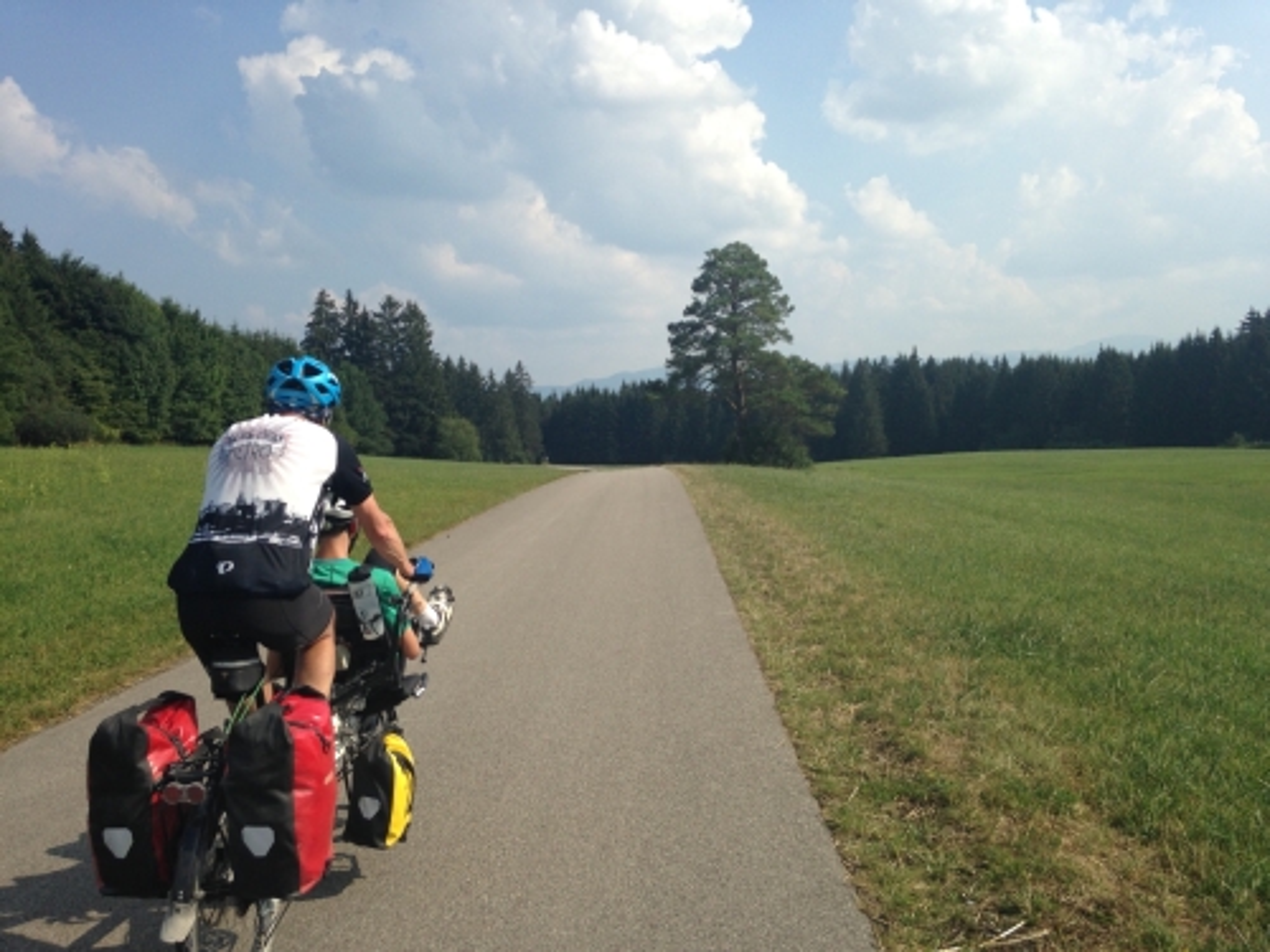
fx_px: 1211
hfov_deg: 55.4
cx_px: 635
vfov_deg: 42.9
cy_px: 476
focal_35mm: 33
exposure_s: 1/1869
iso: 50
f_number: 2.4
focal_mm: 4.12
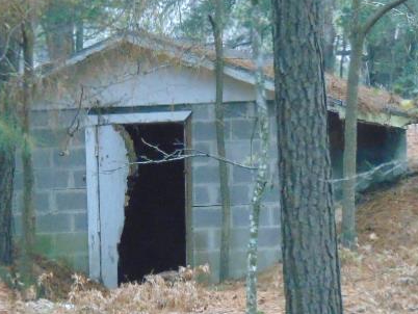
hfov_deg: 5.0
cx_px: 141
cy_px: 200
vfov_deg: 3.7
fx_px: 4809
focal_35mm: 398
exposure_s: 1/100
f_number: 4.1
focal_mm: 44.9
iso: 800
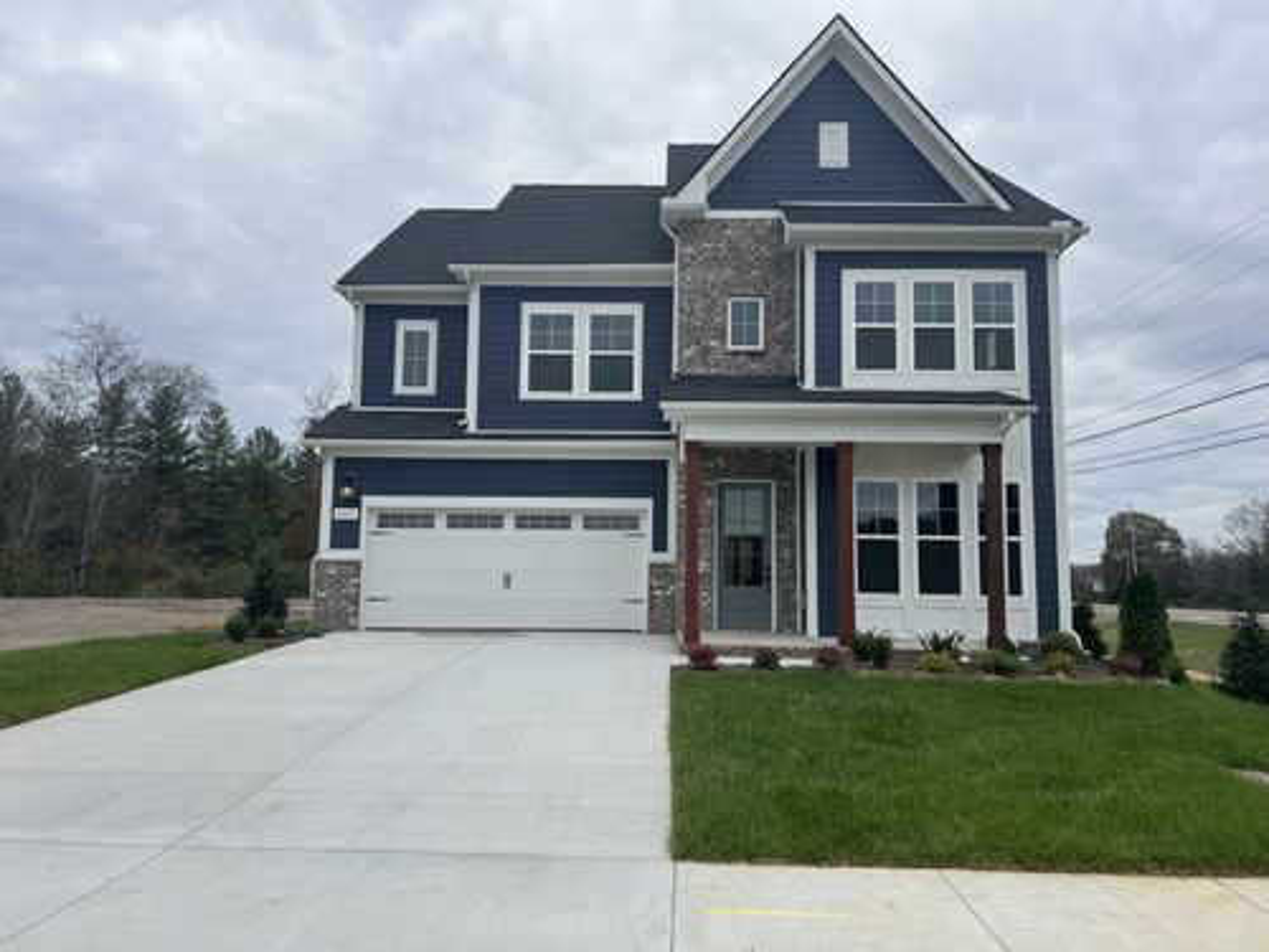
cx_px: 634
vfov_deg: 53.1
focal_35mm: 26
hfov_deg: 67.3
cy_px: 476
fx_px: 953
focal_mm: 5.7
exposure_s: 1/2299
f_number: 1.5
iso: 50
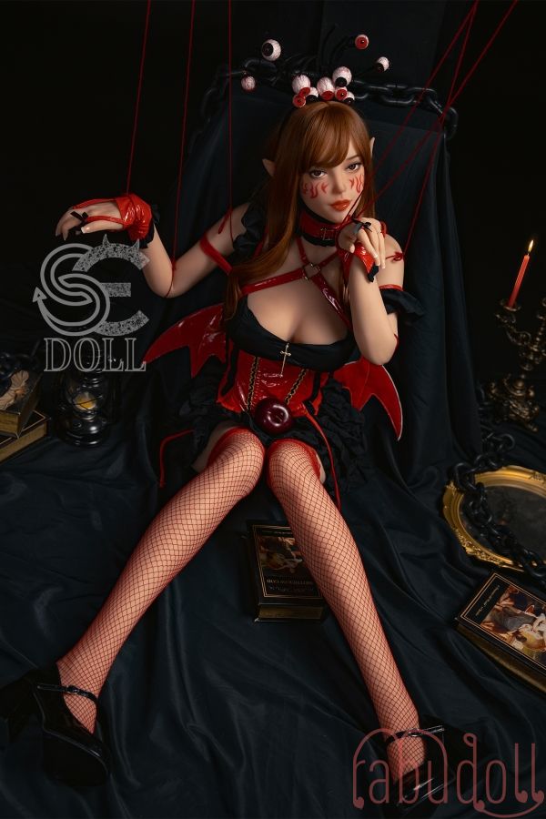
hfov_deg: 29.9
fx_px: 1024
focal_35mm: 45
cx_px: 273
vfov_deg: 43.6
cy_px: 410
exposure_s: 1/100
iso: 100
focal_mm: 45
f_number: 2.8
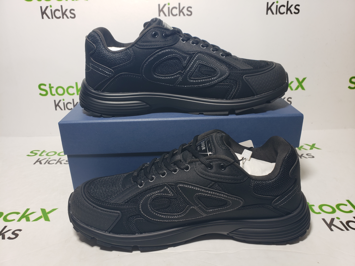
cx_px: 178
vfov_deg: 53.1
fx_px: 267
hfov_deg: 67.3
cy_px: 133
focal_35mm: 26
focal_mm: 4.3
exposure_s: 1/127
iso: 50
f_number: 2.4
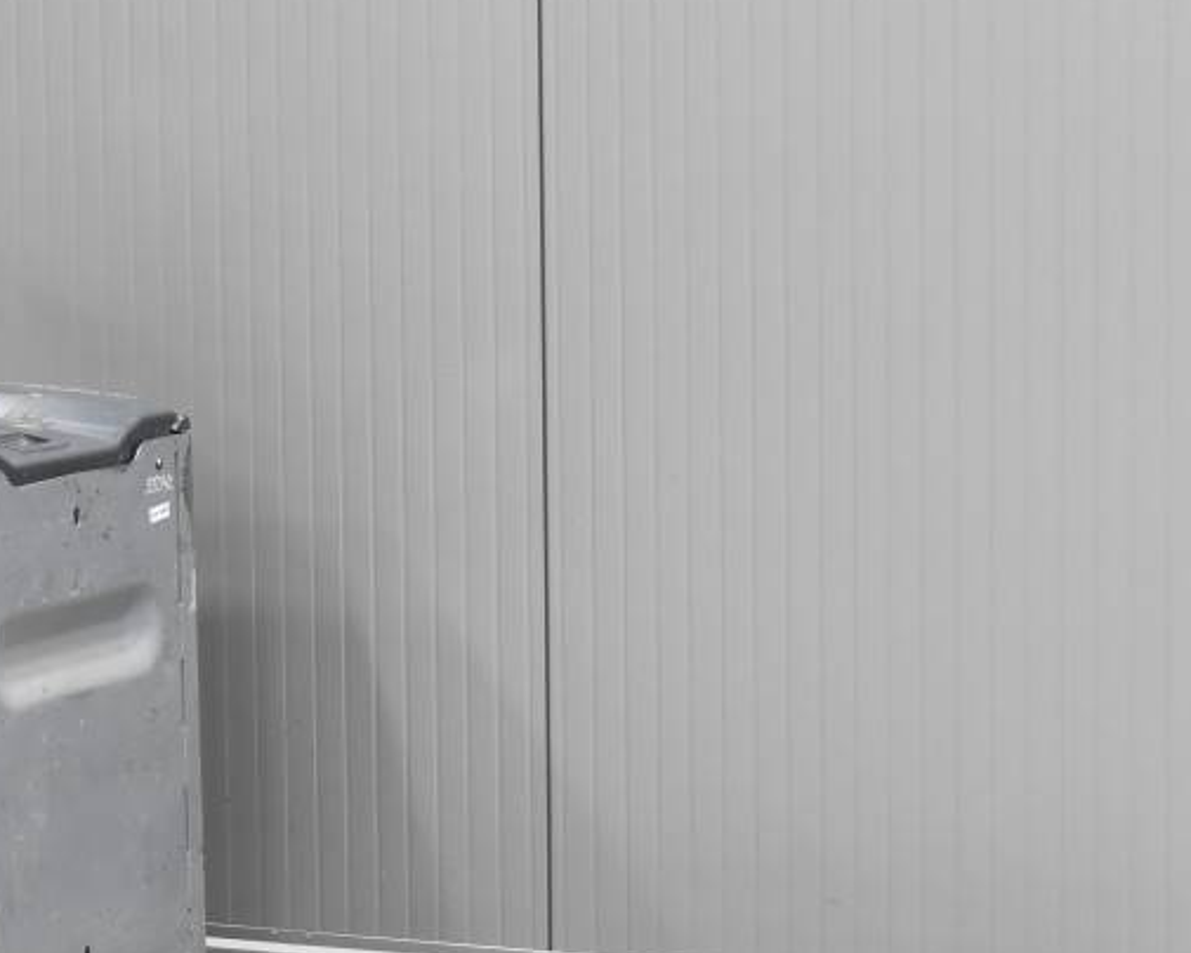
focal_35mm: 117
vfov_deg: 13.2
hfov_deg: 16.2
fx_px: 4128
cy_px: 493
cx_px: 99
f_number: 6.3
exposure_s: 1/20
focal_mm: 35
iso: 1250
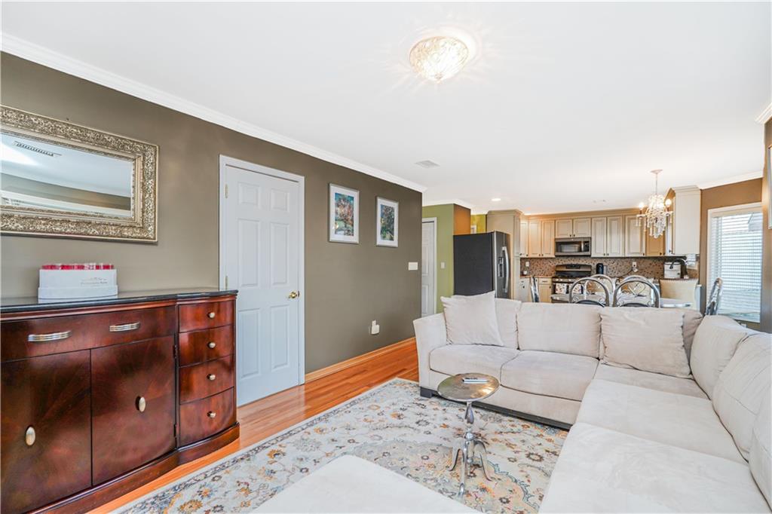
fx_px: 343
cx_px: 386
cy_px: 257
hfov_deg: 96.8
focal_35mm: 16
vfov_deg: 73.7
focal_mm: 16
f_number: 4
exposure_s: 1/8
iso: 50
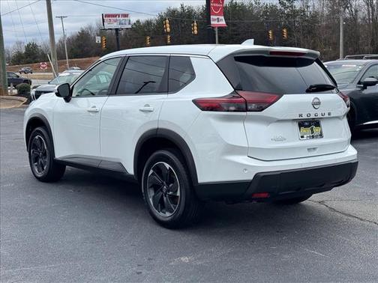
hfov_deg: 39.7
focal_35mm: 48
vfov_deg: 30.3
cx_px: 189
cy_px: 142
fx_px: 524
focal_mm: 6.76
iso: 64
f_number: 1.78
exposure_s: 1/1339
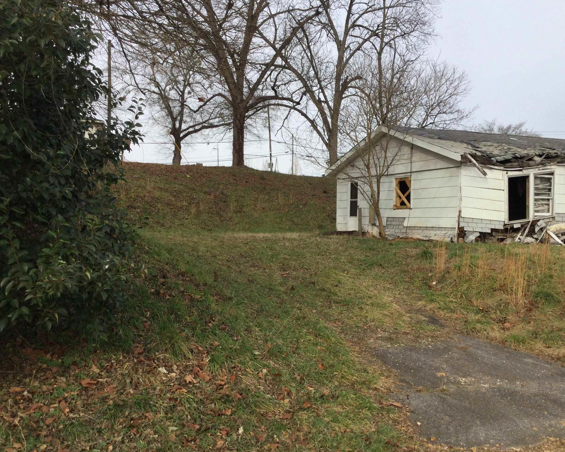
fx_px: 602
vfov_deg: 41.1
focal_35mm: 36
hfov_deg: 50.1
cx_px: 319
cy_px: 250
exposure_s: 1/679
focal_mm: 3.3
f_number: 2.4
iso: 25
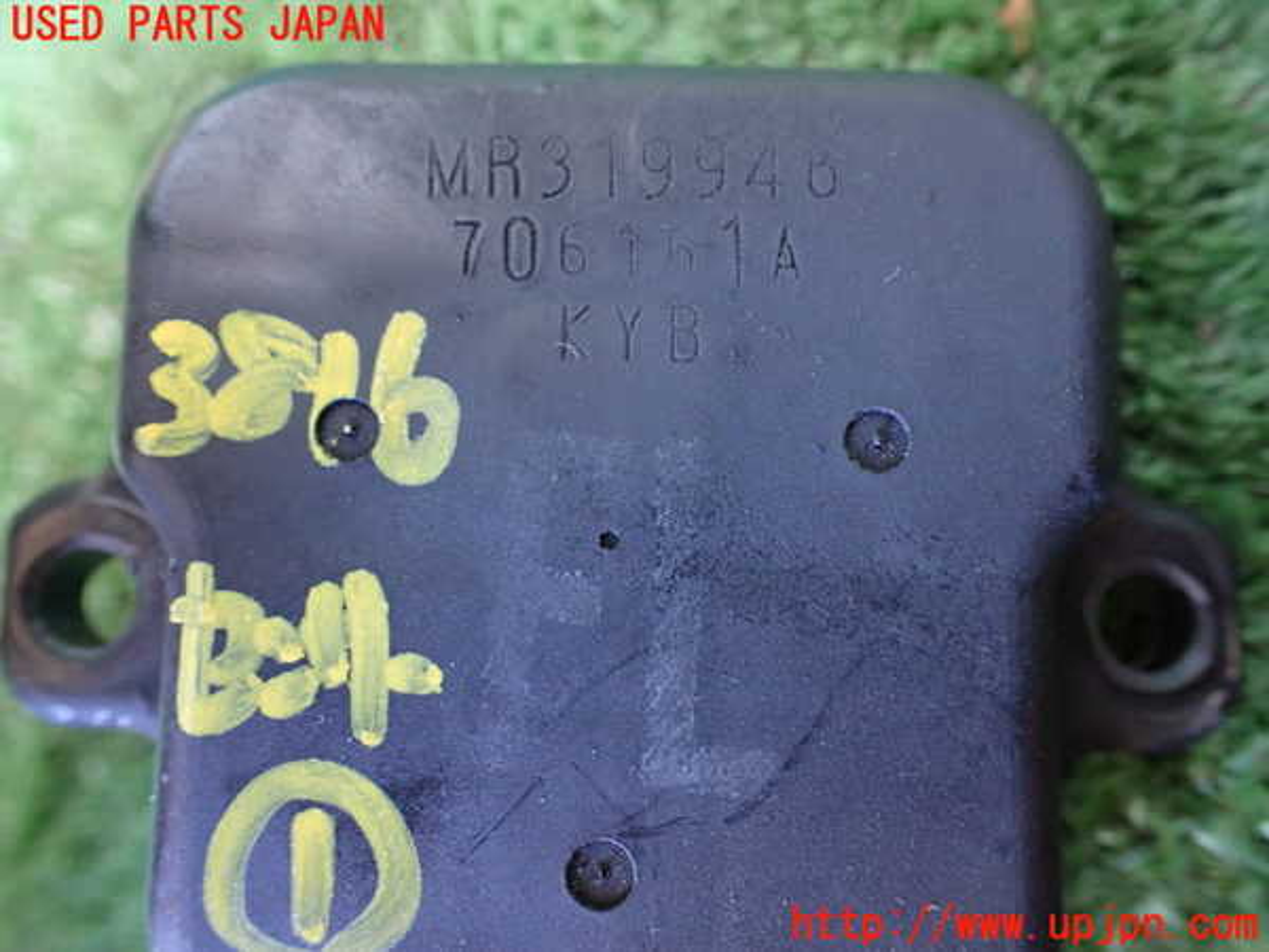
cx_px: 634
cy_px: 476
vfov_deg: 46.8
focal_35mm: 30
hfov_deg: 60.0
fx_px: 1100
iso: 1000
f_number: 2.3
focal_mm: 5.4
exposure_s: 1/30
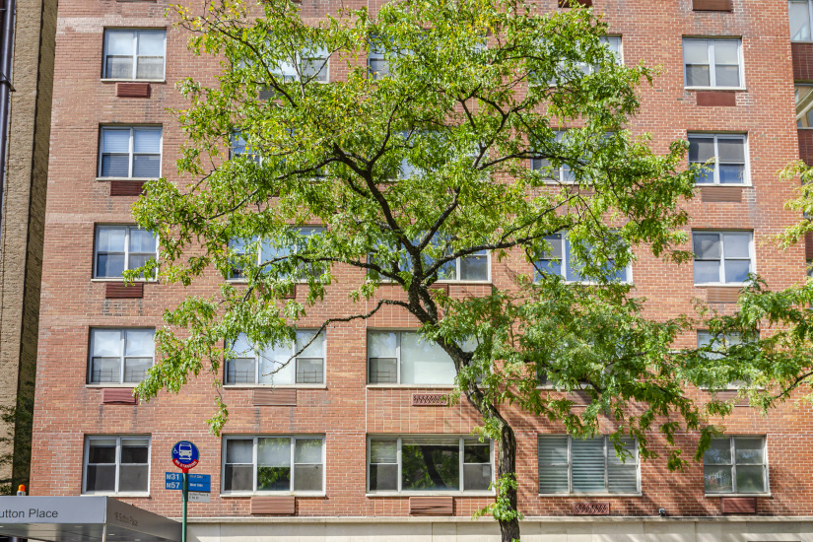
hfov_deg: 57.2
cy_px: 271
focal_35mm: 33
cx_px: 406
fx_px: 745
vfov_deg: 40.0
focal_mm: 22
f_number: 9
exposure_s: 1/320
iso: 100
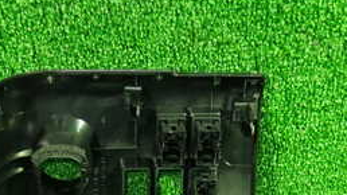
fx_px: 699
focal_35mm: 76
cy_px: 295
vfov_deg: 14.7
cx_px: 106
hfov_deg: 27.6
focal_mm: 5.4
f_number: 2.3
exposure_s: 1/20
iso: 800
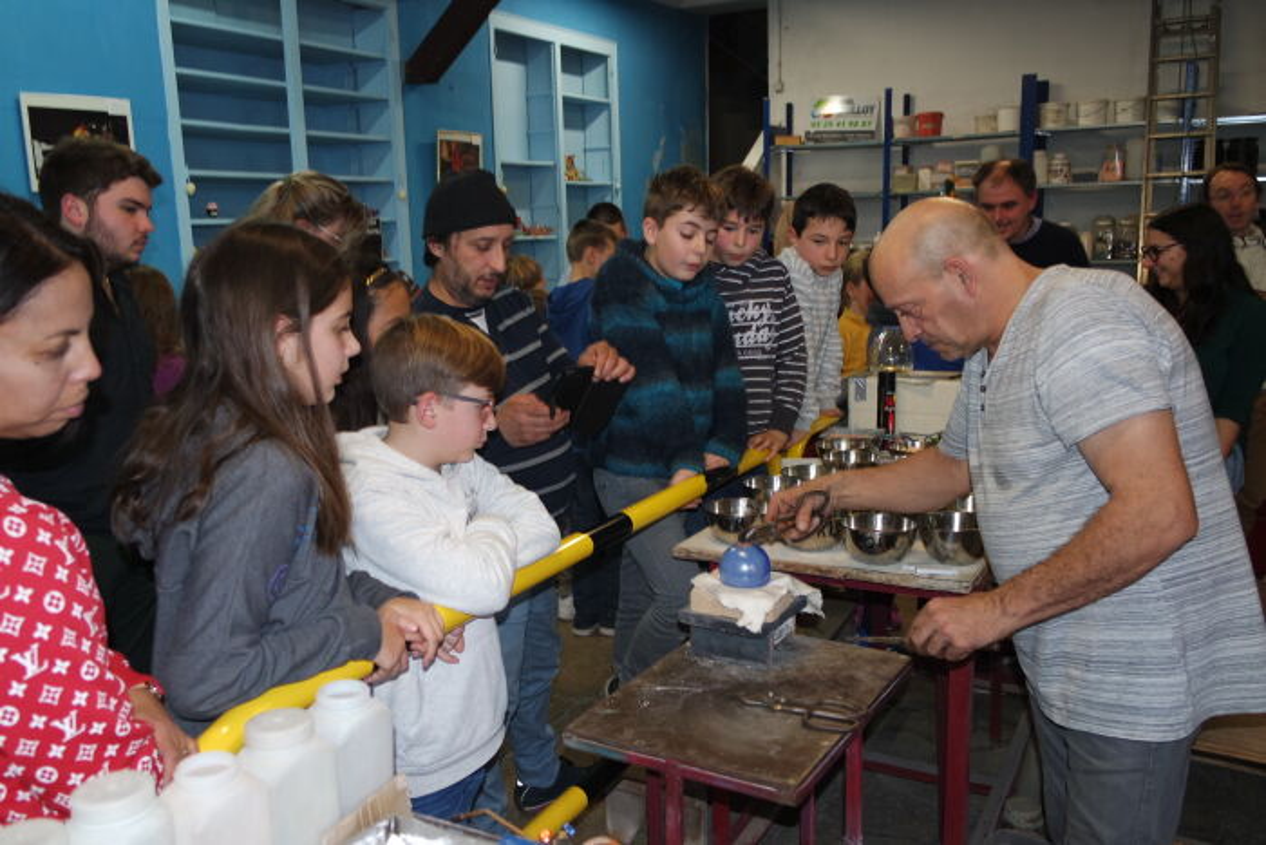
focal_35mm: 30
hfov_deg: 61.9
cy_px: 422
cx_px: 633
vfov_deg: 43.6
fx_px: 1055
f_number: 3.5
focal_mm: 20
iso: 400
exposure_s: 1/40
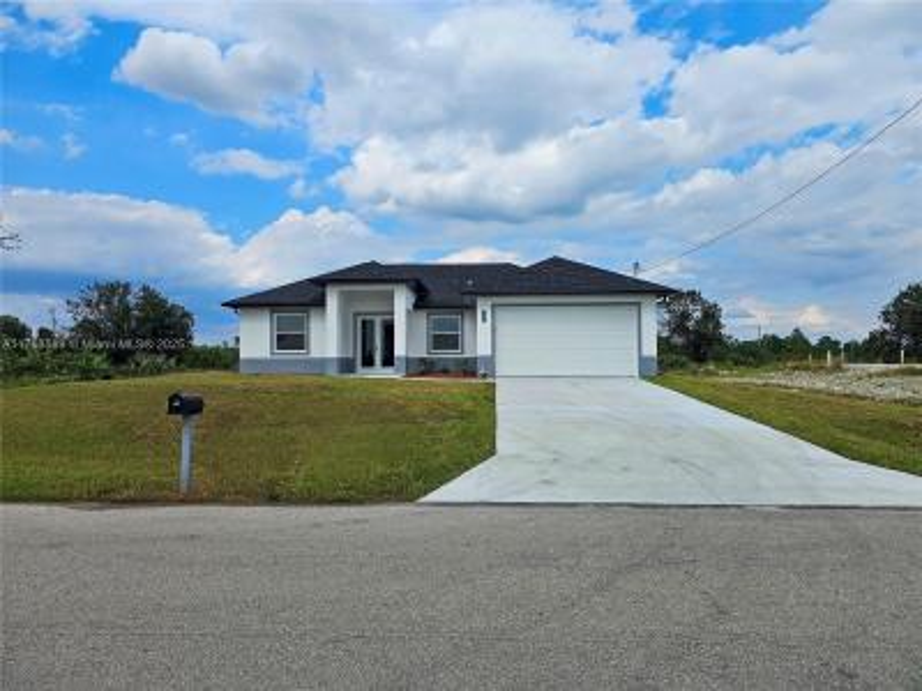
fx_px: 613
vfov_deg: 58.9
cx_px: 461
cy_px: 346
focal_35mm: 23
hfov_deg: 73.9
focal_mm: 6.3
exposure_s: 1/1170
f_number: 1.7
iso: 10
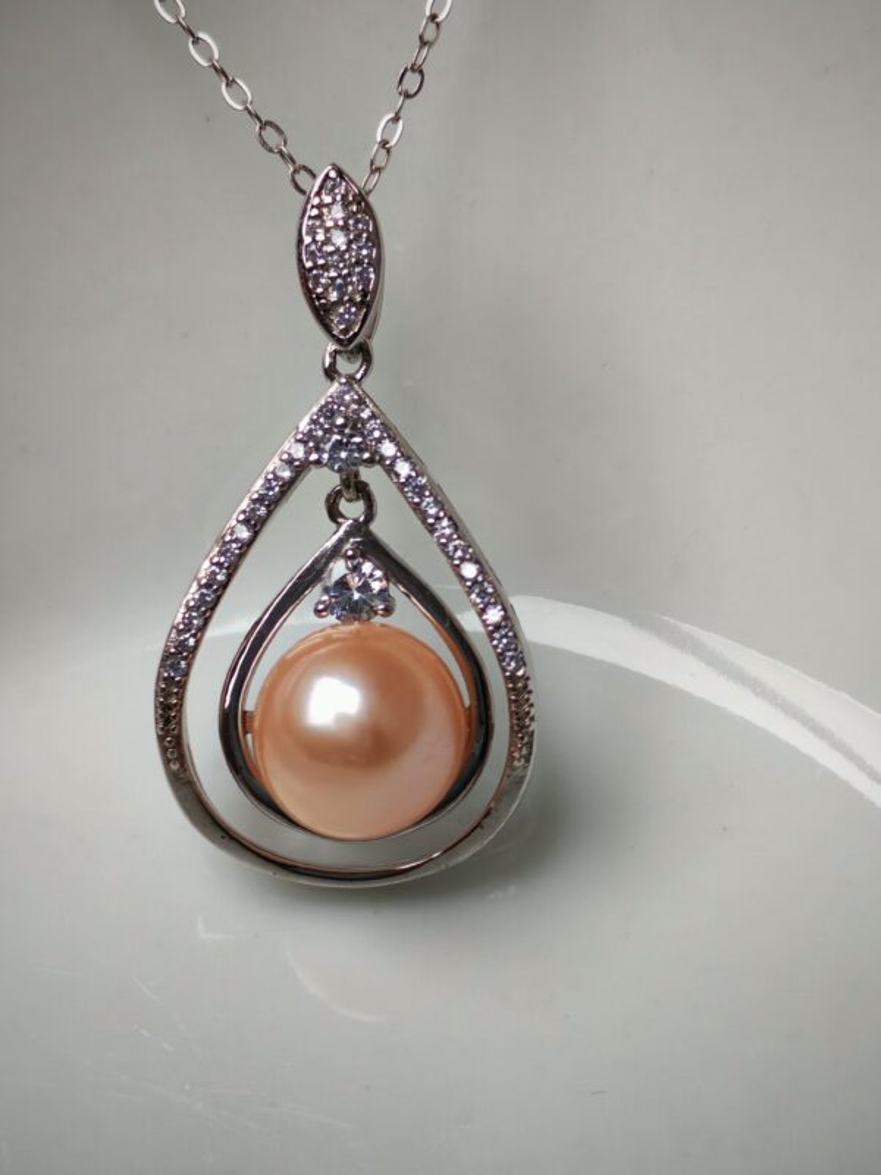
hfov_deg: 21.6
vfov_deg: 28.6
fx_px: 2308
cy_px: 588
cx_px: 440
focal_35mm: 68
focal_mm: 5.52
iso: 100
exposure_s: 1/100
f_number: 1.95
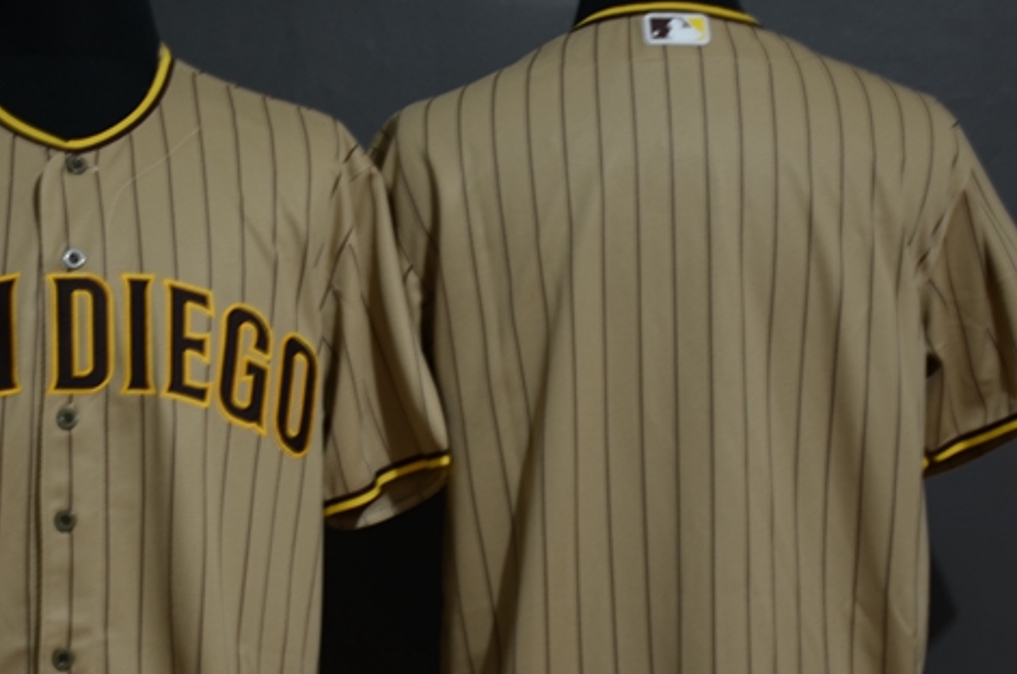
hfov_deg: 20.0
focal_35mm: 102
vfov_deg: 13.3
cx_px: 361
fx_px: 2876
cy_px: 462
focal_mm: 40
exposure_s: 1
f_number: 4.5
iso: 100
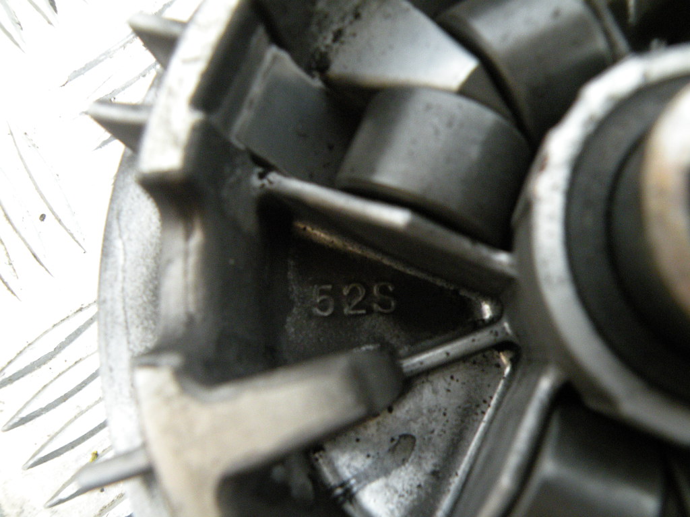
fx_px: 538
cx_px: 345
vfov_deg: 51.4
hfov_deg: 65.3
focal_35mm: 27
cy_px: 258
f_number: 2.8
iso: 346
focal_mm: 4.7
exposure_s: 1/60
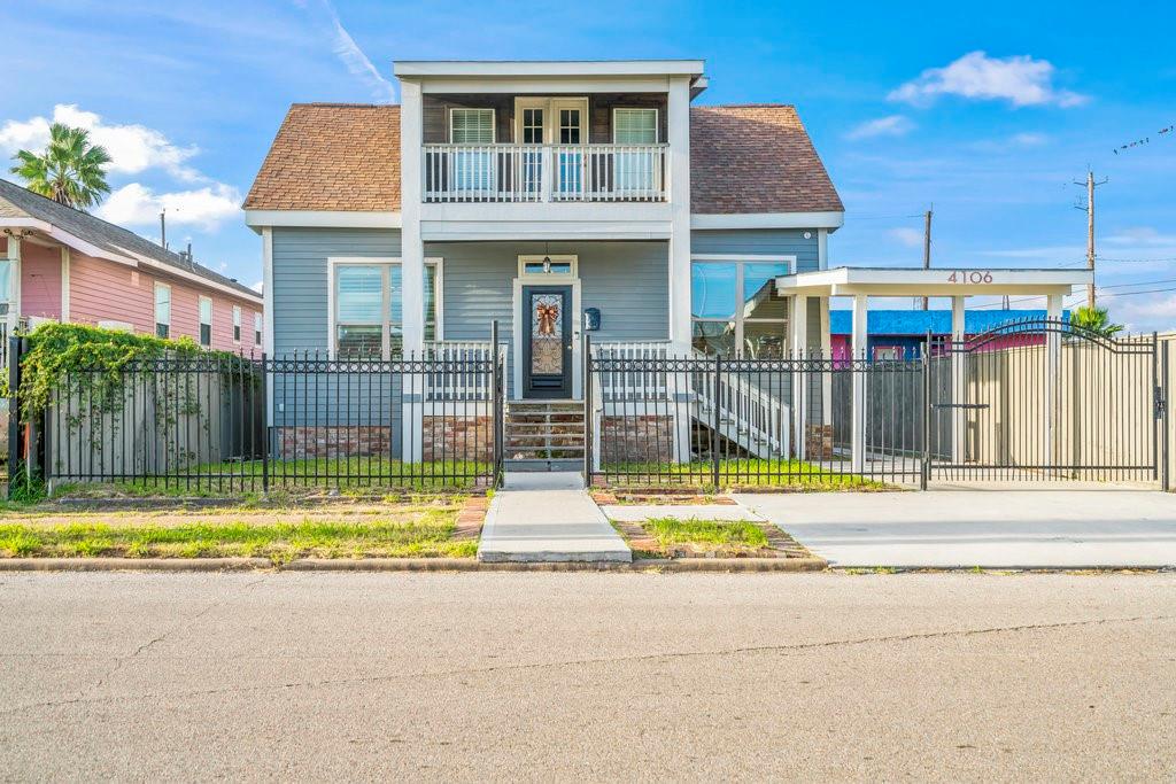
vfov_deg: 37.9
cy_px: 392
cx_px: 588
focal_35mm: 35
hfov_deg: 54.4
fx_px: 1143
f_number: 7.1
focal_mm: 35
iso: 100
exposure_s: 1/100
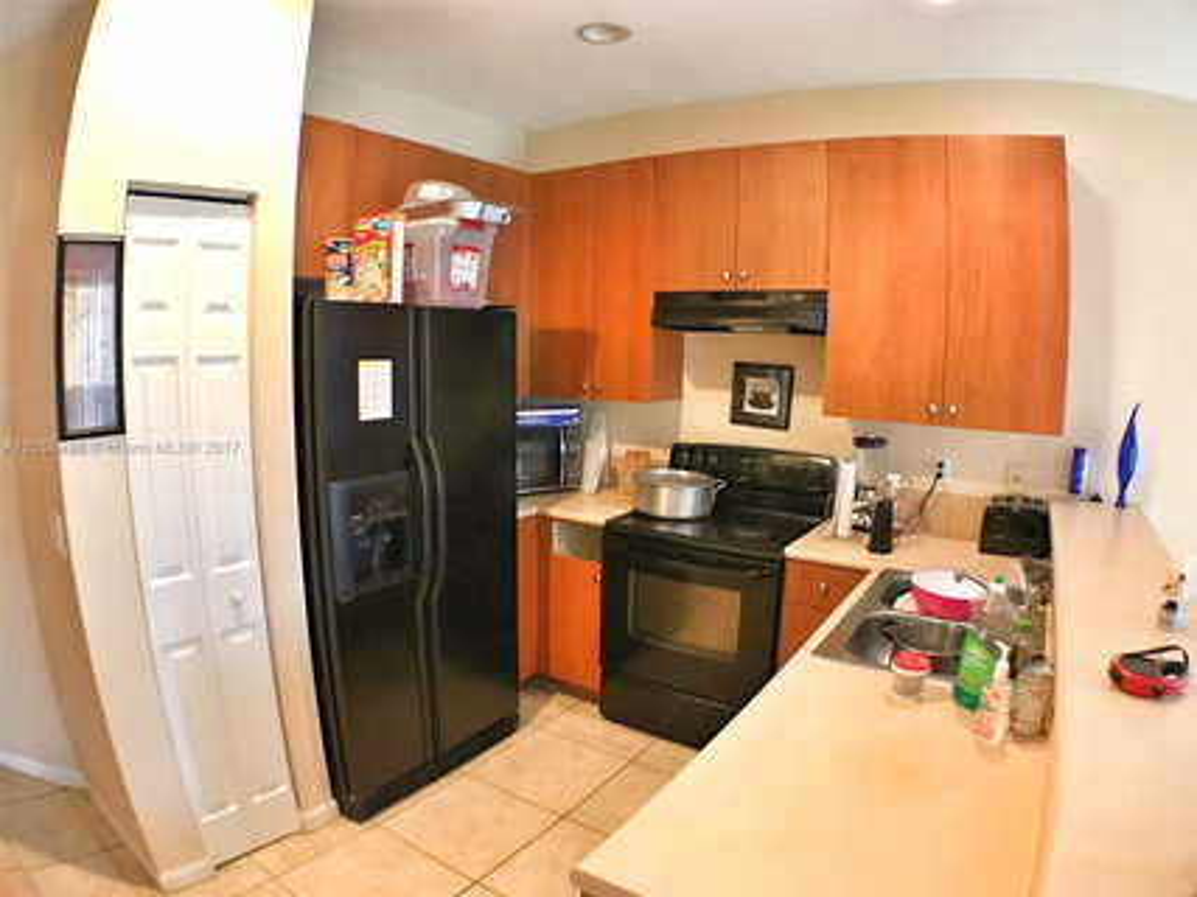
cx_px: 598
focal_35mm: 28
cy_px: 448
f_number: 1.8
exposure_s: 1/12
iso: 100
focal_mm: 3.99
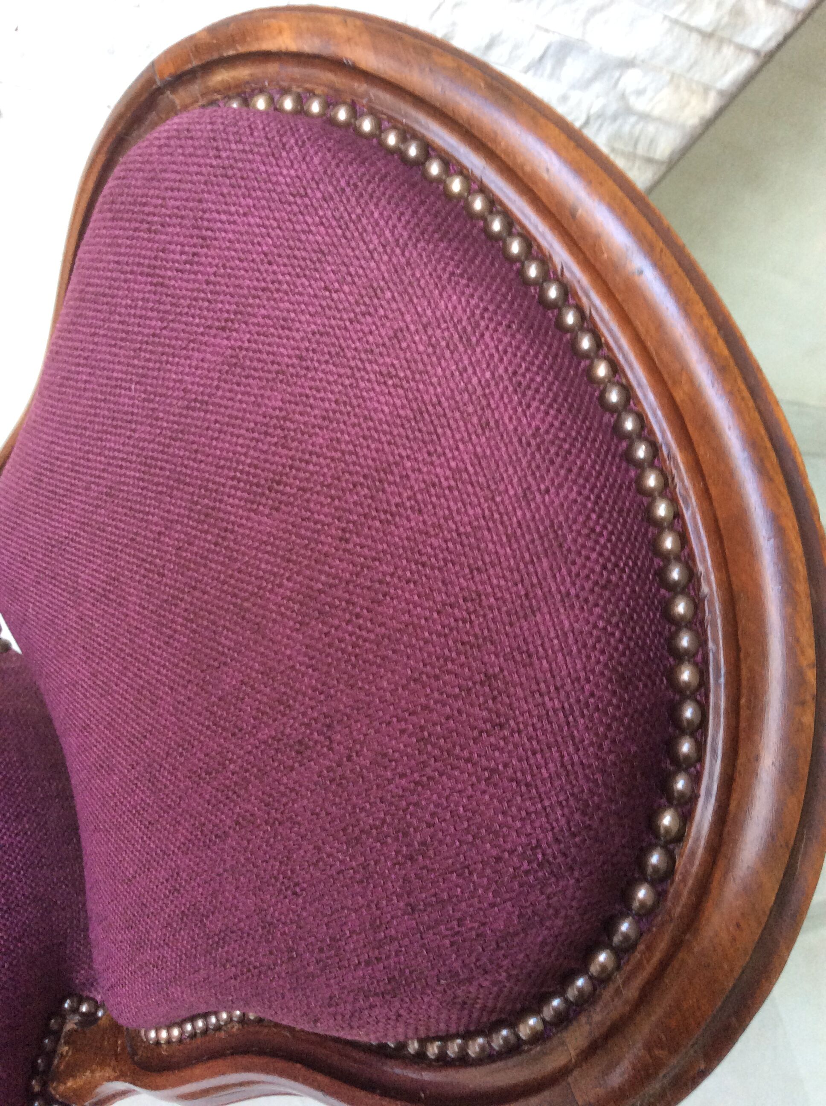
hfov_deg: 44.1
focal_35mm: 32
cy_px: 553
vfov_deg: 56.9
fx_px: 1021
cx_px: 413
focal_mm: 3.3
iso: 100
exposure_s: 1/25
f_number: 2.4
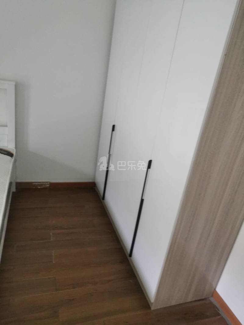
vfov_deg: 65.3
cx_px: 122
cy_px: 162
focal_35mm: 27
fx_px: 254
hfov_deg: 51.3
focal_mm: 3.95
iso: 320
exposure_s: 1/33.3
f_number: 1.8
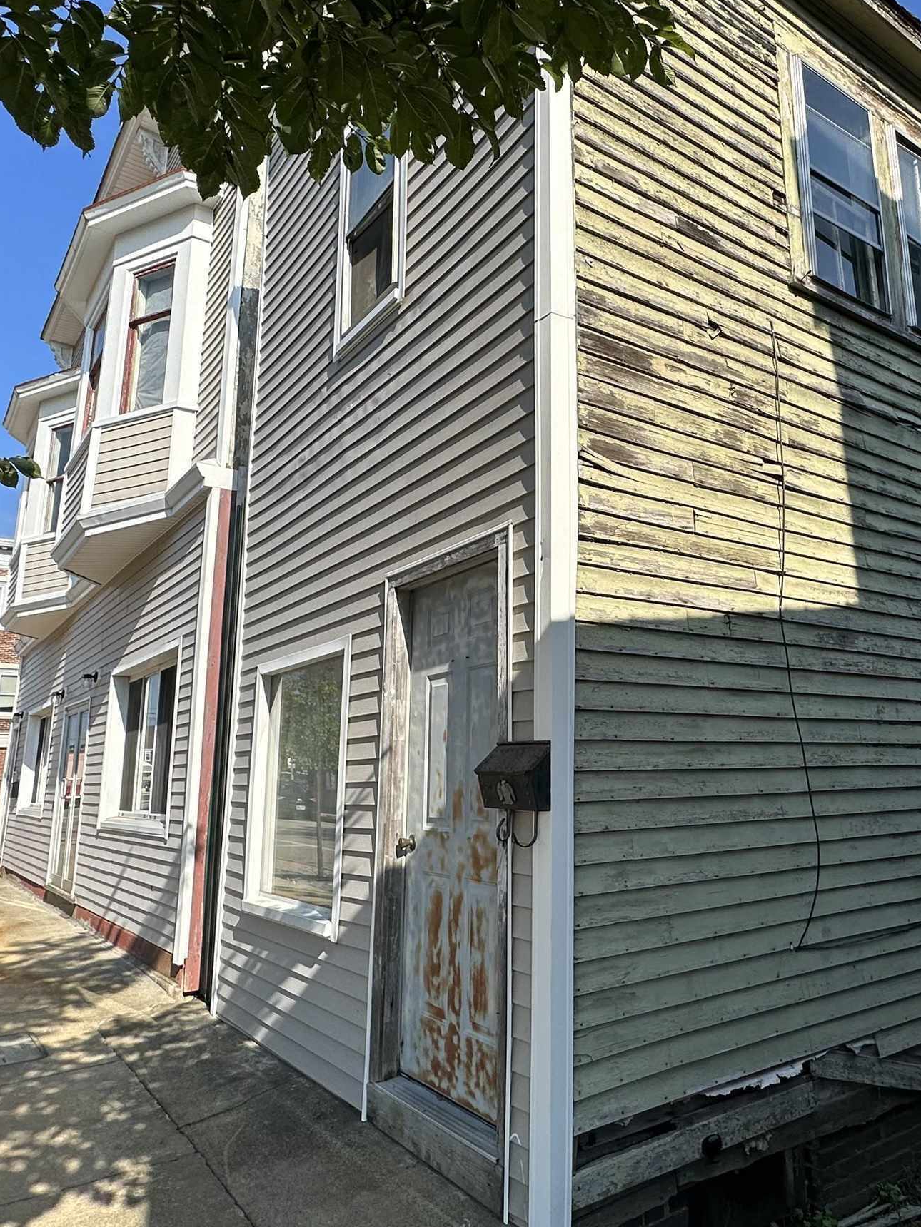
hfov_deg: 54.2
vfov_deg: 69.3
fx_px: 887
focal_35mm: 25
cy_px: 565
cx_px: 580
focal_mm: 2.22
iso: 50
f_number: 2.2
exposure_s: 1/1855
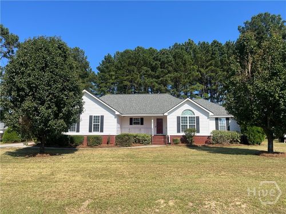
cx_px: 143
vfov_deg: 53.1
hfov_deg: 67.3
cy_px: 107
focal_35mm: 26
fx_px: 215
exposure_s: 1/2967
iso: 50
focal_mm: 5.1
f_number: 1.6
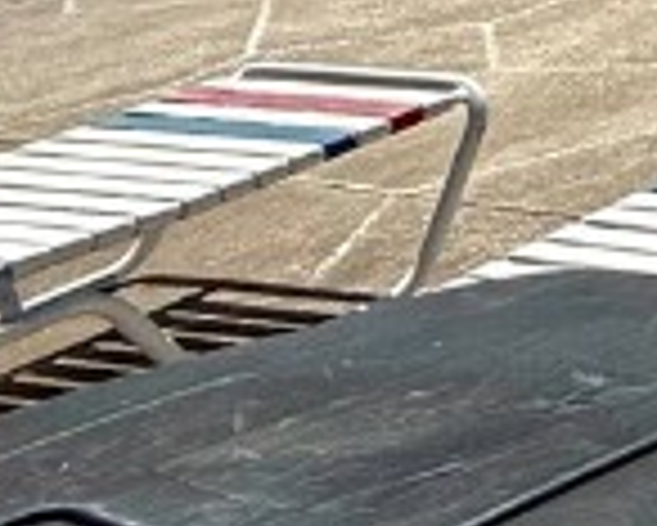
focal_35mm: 96
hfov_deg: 11.5
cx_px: 1953
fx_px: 1868
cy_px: -548
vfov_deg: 13.6
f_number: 2.2
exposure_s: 1/2976
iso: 50
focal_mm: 2.22
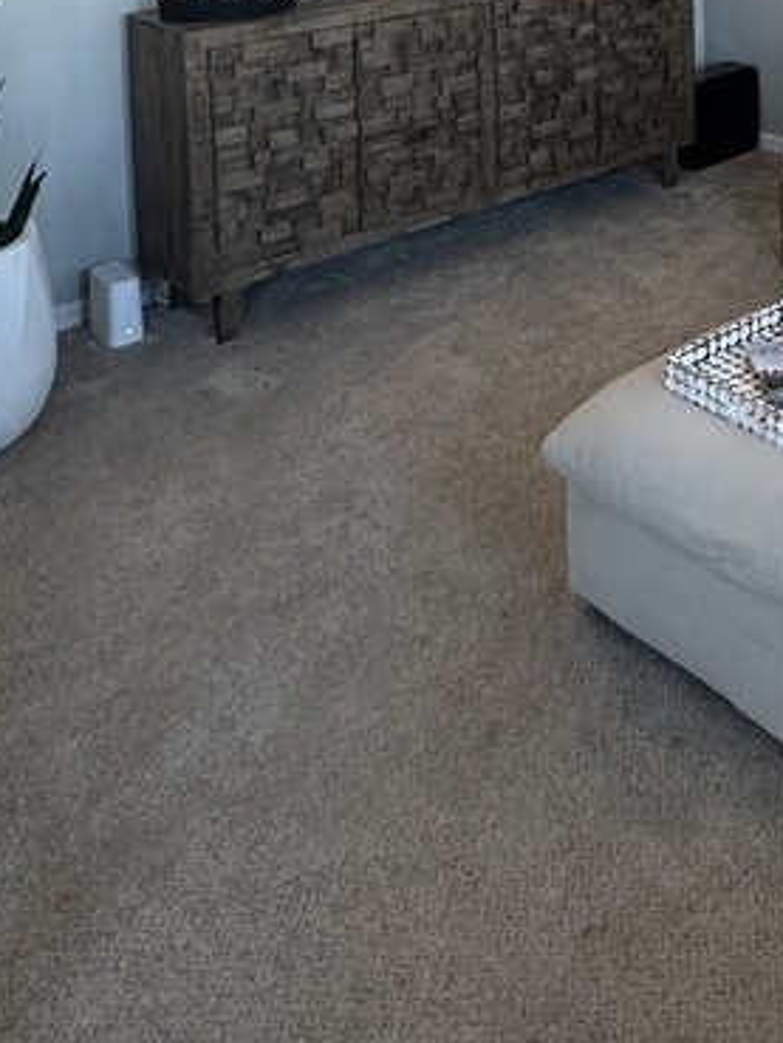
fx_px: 1236
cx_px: 947
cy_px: -164
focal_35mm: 41
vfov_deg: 36.8
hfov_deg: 29.9
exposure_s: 1/60
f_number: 2.2
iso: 250
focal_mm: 2.22
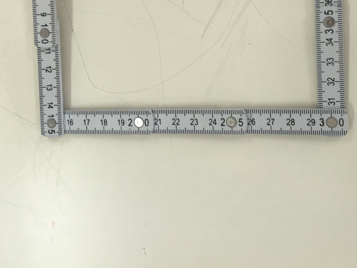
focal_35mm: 54
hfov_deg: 35.5
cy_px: 46
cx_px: 185
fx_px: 557
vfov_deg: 26.4
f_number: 1.8
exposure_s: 1/112
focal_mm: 3.99
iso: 20
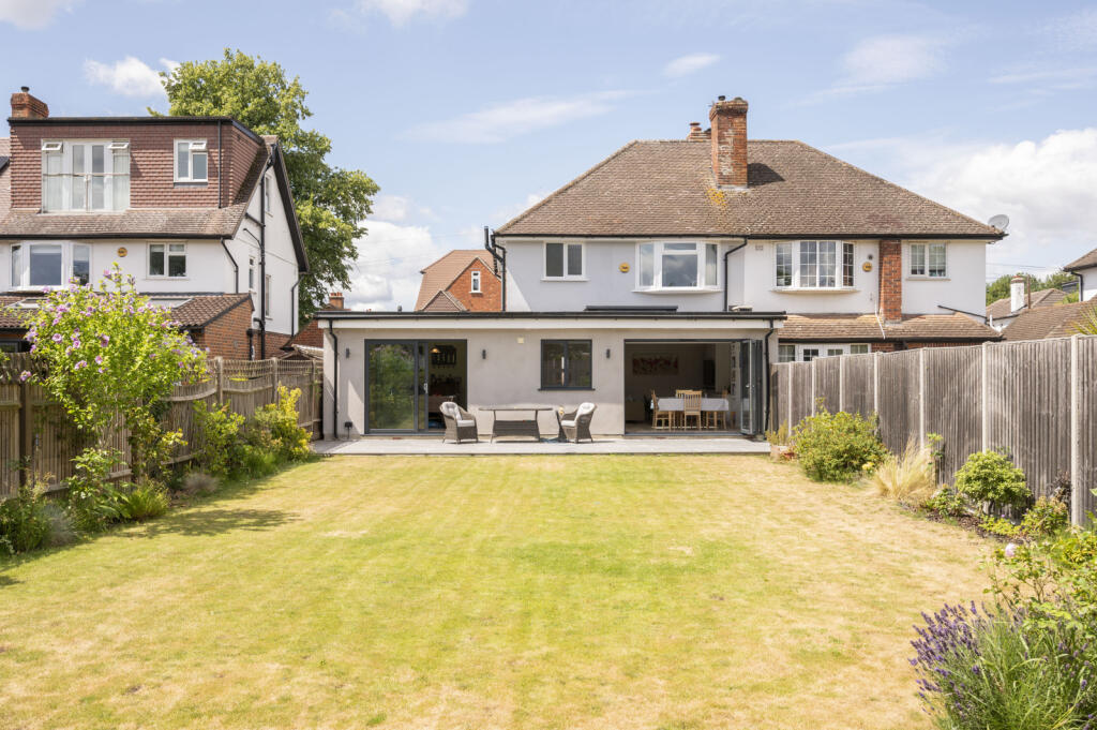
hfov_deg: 67.4
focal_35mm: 27
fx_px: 822
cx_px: 548
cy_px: 365
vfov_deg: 47.9
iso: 200
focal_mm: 27
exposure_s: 1/320
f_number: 8
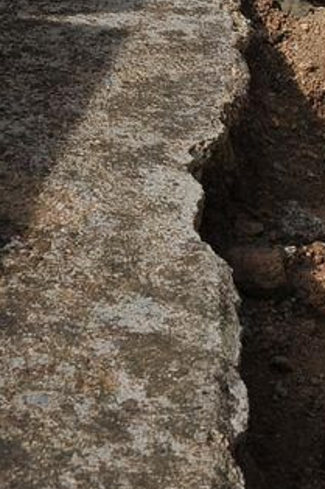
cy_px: 60
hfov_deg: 11.5
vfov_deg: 17.7
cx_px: 479
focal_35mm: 114
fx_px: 1547
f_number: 16
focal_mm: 35
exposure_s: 1/320
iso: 200
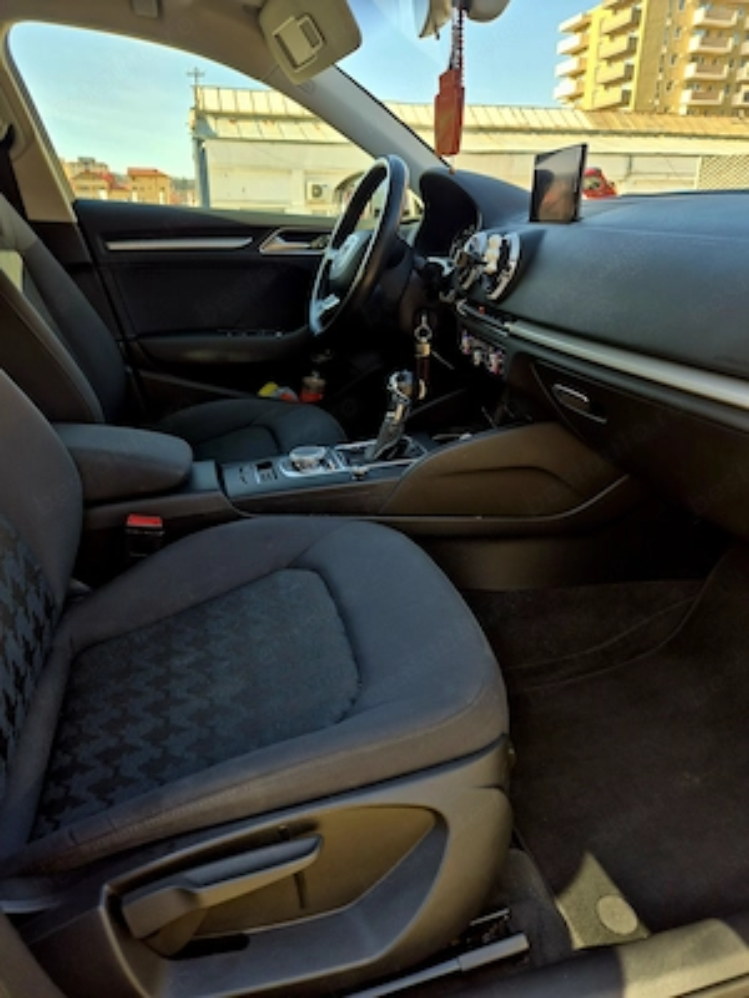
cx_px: 374
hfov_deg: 58.9
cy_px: 499
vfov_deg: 73.9
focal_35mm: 23
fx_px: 664
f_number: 1.8
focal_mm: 5.4
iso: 32
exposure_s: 1/182
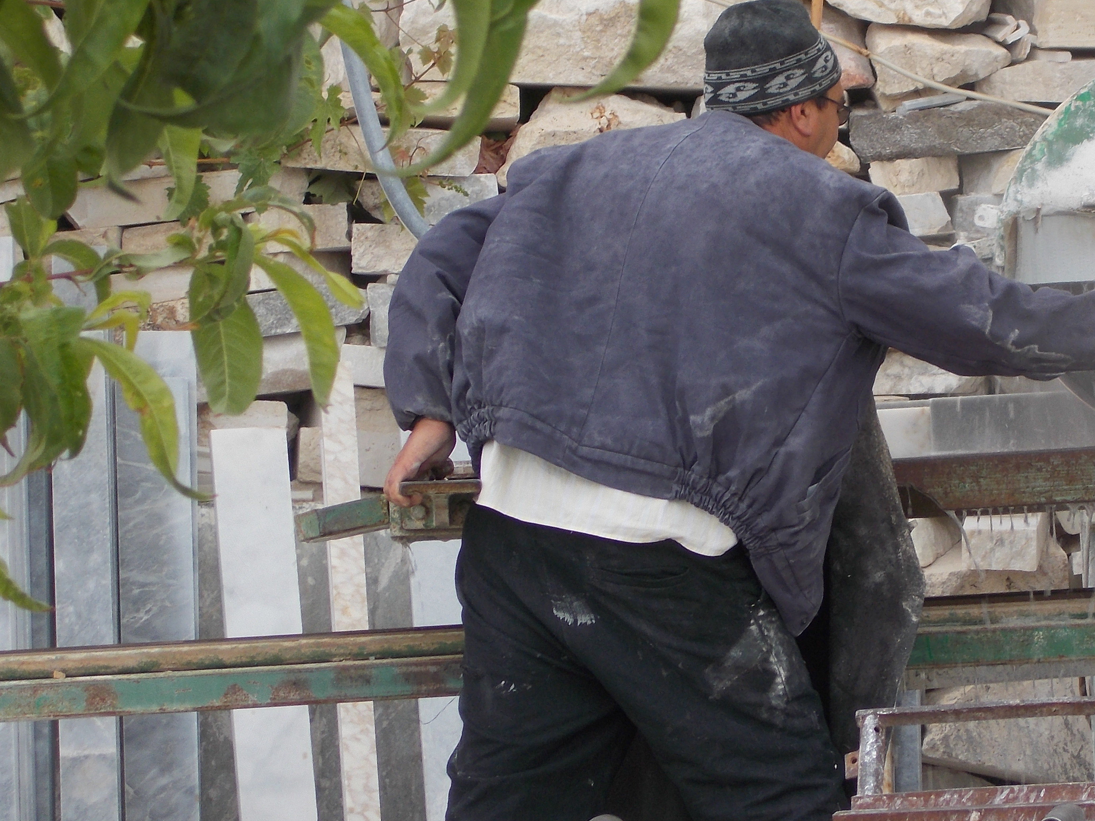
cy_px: 406
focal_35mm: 217
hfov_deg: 9.1
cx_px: 901
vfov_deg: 6.8
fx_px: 6863
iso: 80
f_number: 6.5
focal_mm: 23
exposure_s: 1/80
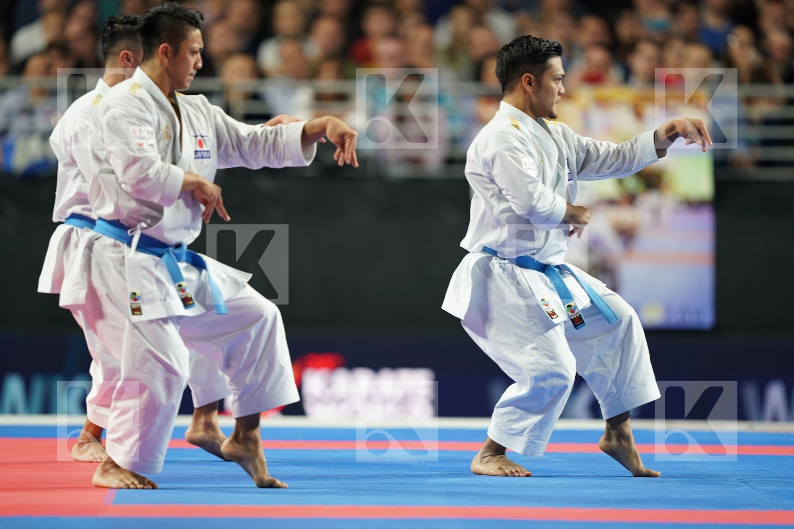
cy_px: 264
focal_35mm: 400
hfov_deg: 5.2
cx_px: 397
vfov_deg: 3.4
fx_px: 8822
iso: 1000
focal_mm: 400
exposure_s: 1/320
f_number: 2.8
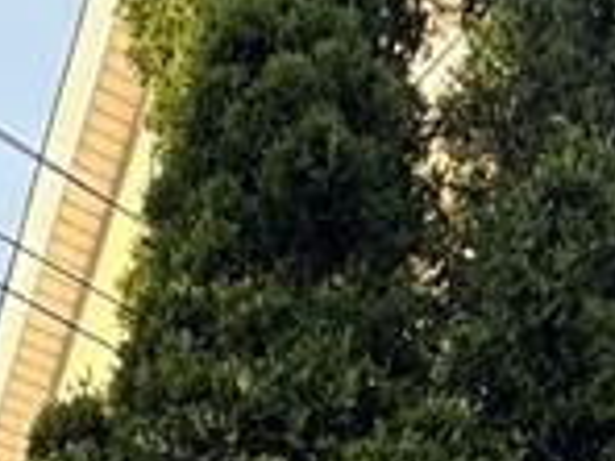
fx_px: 1723
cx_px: 295
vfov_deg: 10.4
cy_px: 1416
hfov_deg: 20.2
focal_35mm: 97
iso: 64
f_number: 2.2
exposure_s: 1/157
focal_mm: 2.22
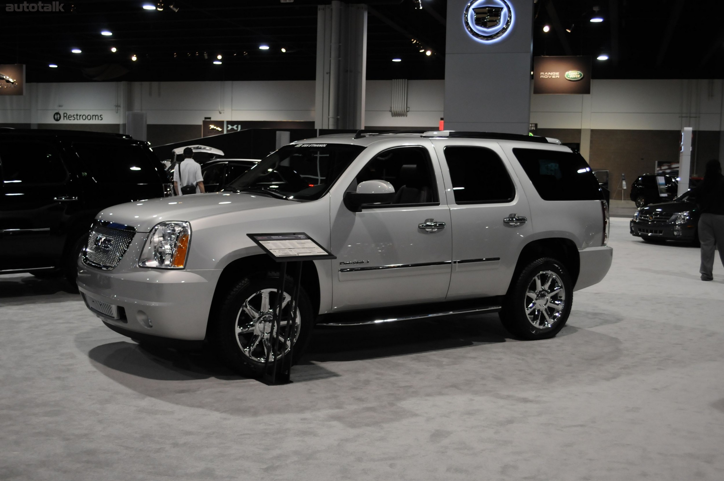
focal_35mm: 42
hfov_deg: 46.4
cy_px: 240
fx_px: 844
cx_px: 362
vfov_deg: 31.8
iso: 800
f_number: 4.5
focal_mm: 28
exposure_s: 1/80
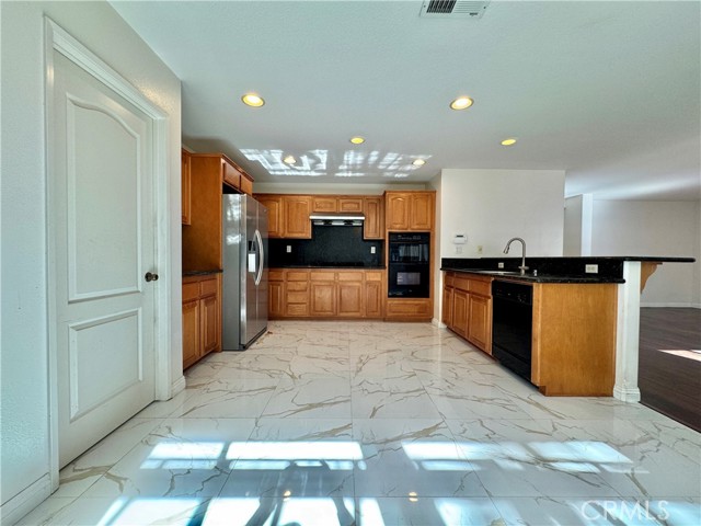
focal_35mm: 14
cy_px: 263
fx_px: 284
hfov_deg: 102.1
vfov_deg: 85.7
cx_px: 350
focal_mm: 2.22
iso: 160
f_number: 2.2
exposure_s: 1/120
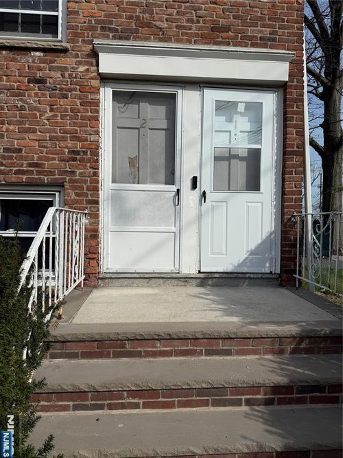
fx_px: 317
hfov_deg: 56.8
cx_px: 172
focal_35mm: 24
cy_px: 229
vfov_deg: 71.6
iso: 80
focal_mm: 6.76
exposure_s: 1/8130
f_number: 1.78
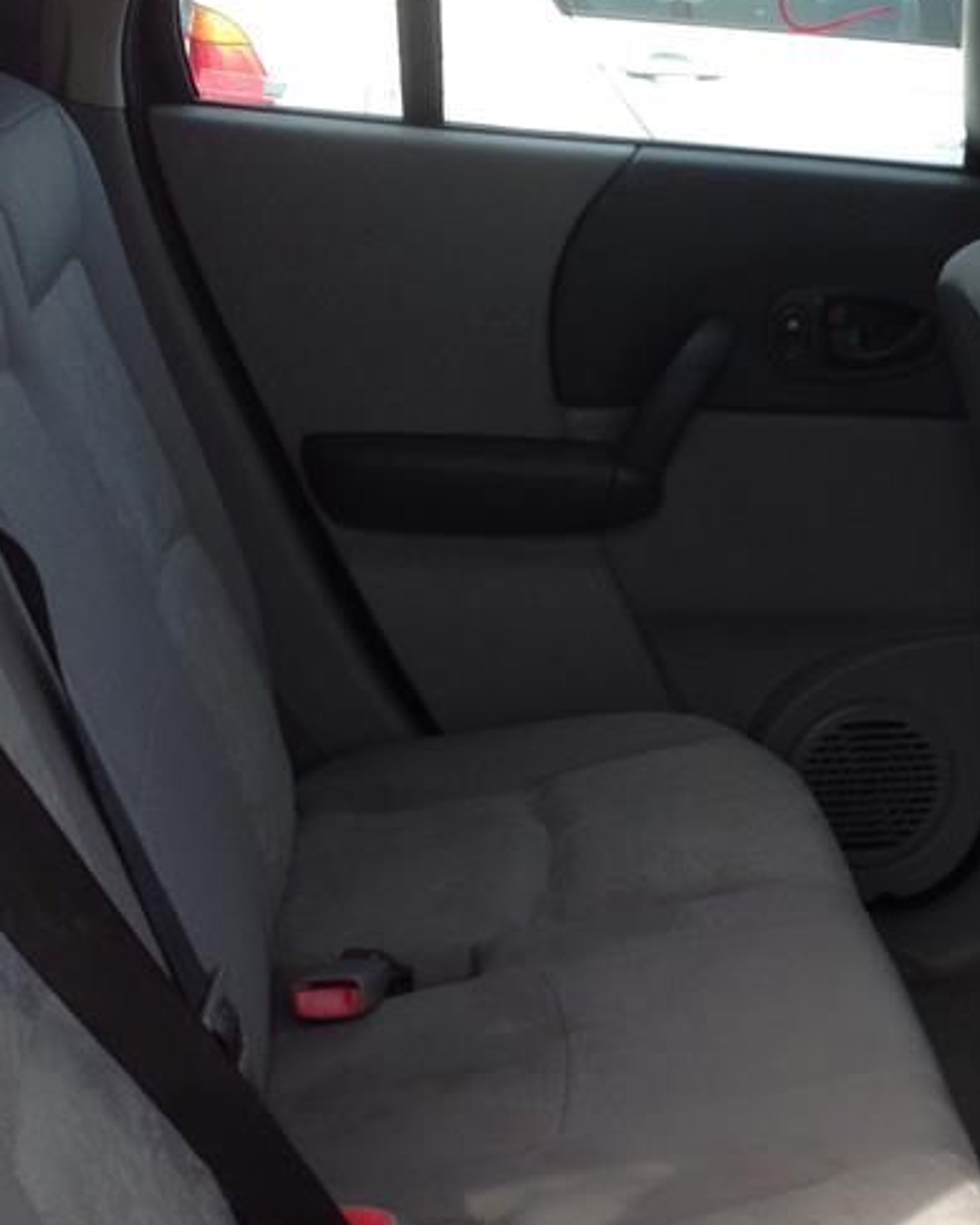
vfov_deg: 27.5
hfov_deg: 22.1
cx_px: 828
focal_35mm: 68
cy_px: 912
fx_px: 2465
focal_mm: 4.13
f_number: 2.4
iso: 50
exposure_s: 1/335
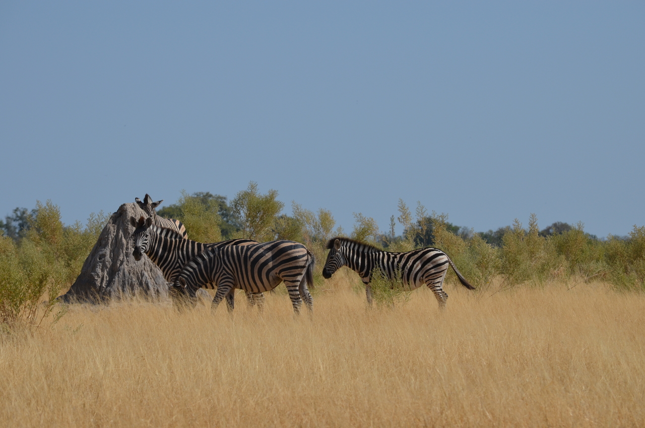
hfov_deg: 8.3
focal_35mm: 248
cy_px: 214
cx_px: 322
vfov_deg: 5.5
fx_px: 4426
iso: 200
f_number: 8
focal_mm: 165
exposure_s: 1/1000
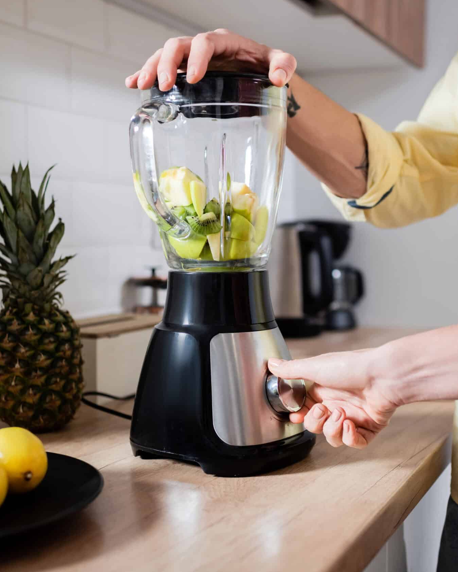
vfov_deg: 37.3
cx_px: 256
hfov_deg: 30.2
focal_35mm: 50
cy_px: 288
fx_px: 847
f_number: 2.8
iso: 100
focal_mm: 35
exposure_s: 1/250
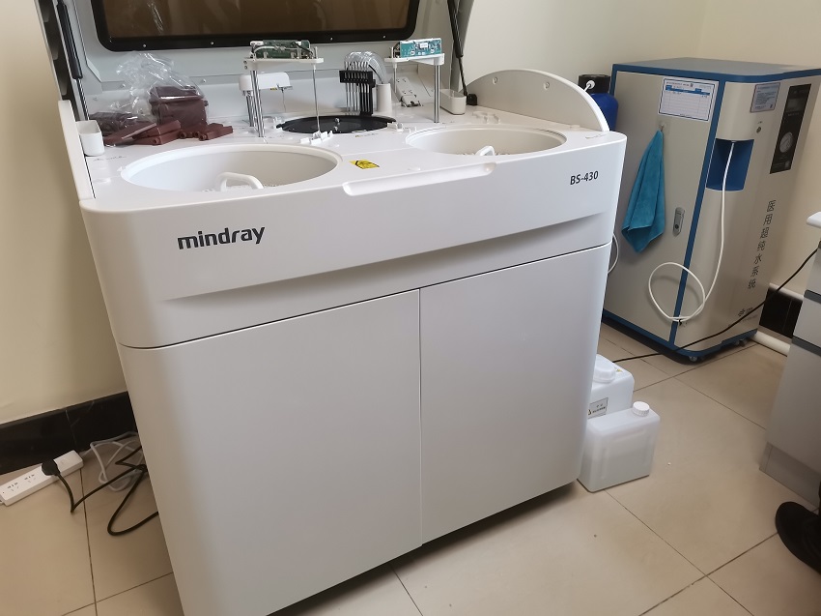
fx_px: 616
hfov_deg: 67.3
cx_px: 410
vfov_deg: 53.0
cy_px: 308
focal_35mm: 26
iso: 320
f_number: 1.8
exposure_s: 1/50
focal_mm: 4.75
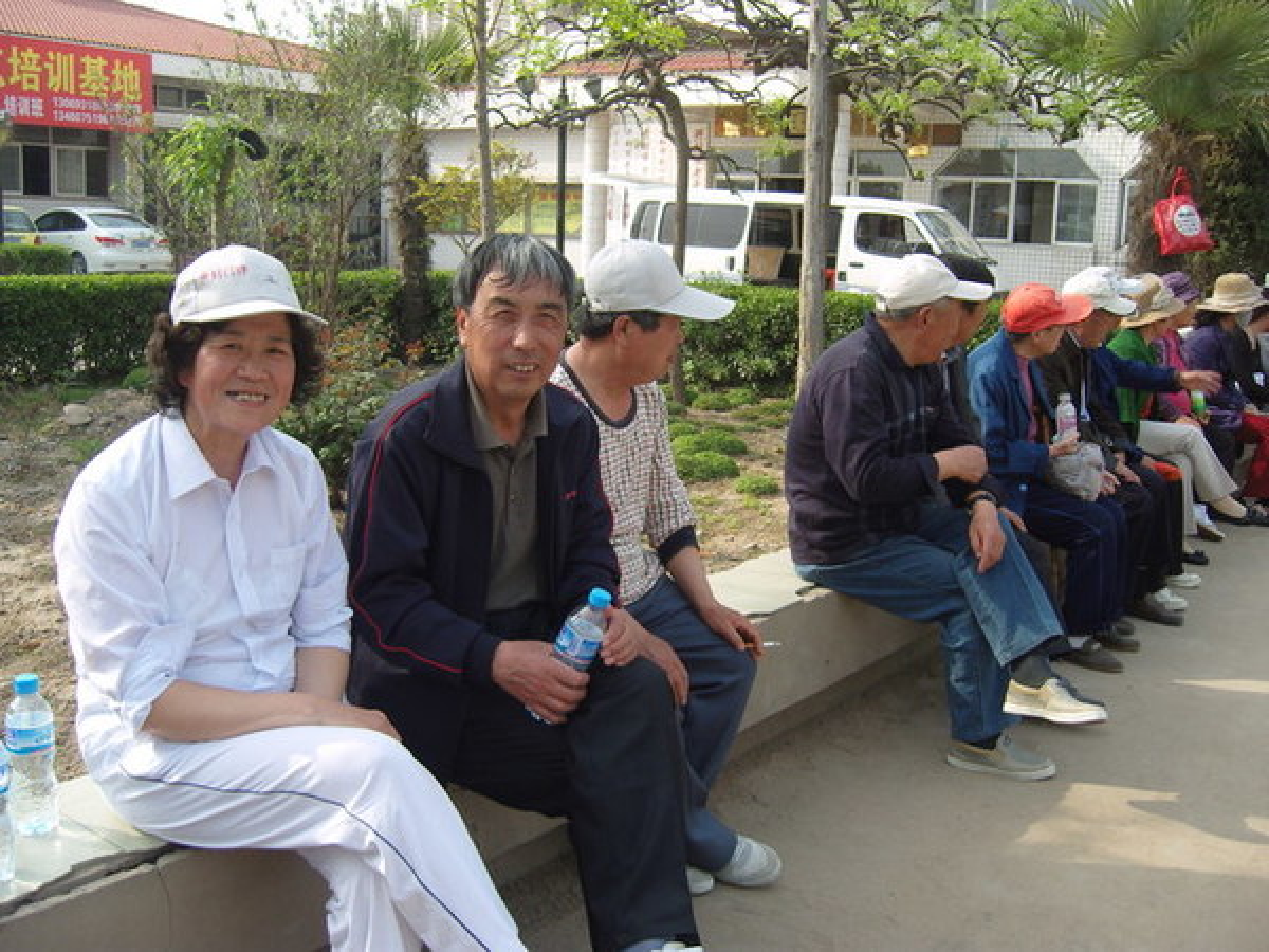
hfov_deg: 54.0
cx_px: 634
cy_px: 476
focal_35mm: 34
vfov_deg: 41.8
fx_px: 1246
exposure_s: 1/100
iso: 100
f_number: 7
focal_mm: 7.3
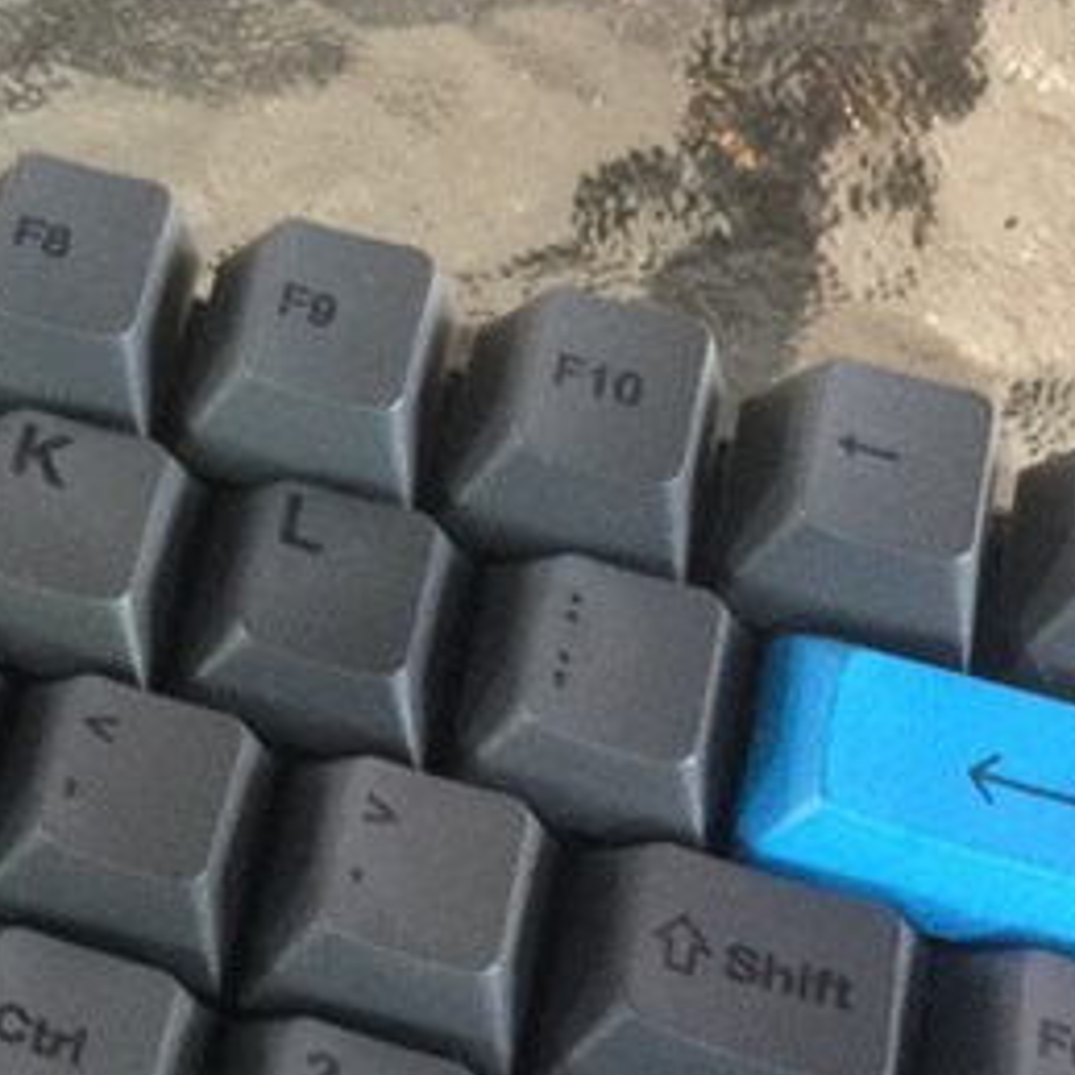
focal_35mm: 89
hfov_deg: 17.7
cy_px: 450
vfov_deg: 19.5
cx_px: -481
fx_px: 3127
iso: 125
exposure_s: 1/4
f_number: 2.2
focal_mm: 4.15
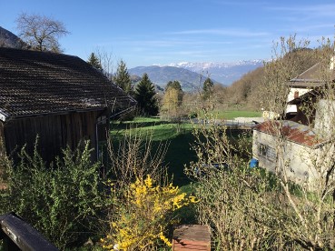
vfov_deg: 45.4
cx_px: 168
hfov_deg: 58.4
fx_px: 300
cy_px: 126
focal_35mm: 31
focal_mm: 3.3
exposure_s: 1/959
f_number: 2.4
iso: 25
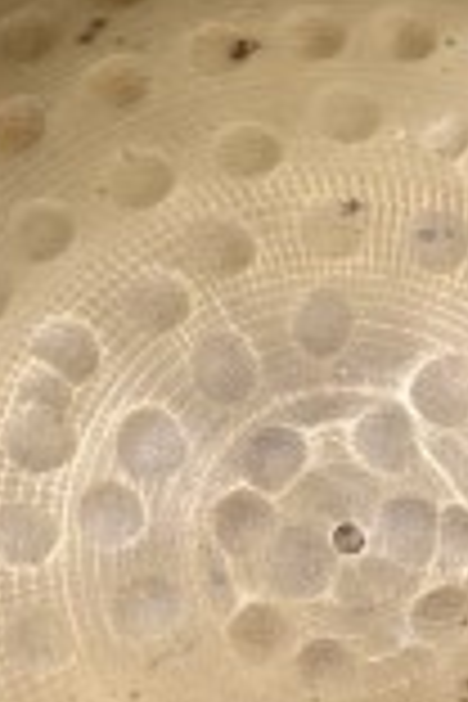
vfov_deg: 17.6
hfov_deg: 11.9
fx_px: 2242
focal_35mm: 115
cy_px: 598
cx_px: 153
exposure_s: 1/120
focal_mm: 4.44
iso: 67
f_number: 1.8
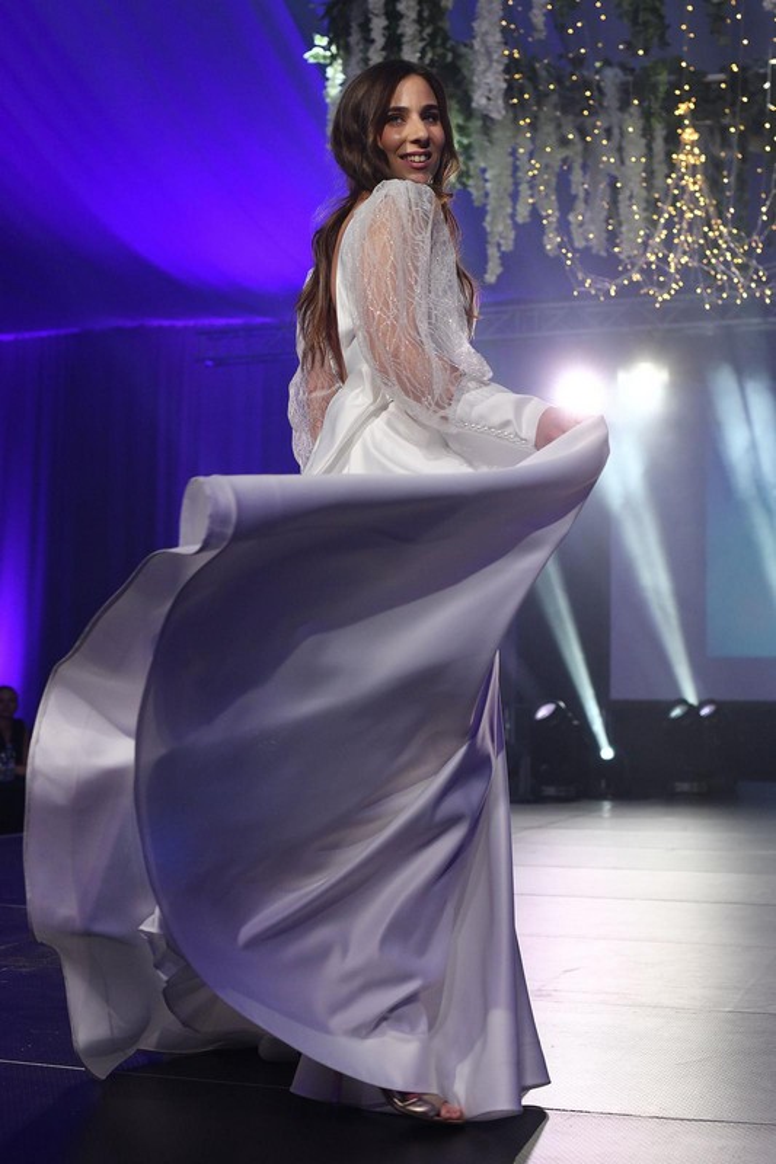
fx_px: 1617
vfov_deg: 39.6
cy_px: 582
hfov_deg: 27.0
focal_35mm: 50
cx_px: 388
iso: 1250
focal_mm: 50
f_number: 5
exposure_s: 1/500
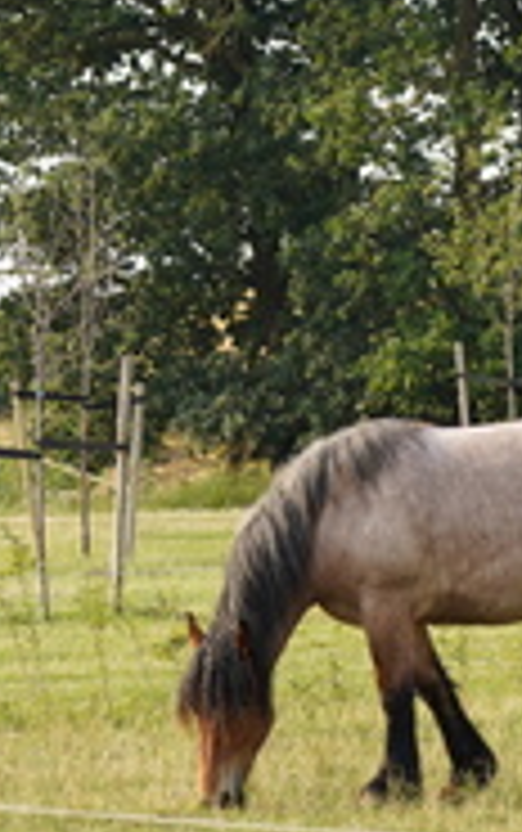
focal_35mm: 374
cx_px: 27
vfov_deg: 5.6
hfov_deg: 3.5
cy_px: 295
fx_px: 8488
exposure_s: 1/640
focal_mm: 147.7
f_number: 6.3
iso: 500
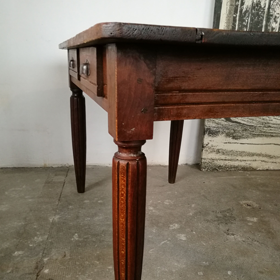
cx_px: 140
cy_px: 177
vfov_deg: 50.5
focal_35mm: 32
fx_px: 293
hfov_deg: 51.1
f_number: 2.2
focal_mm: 4.5
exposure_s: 1/33.3
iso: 400
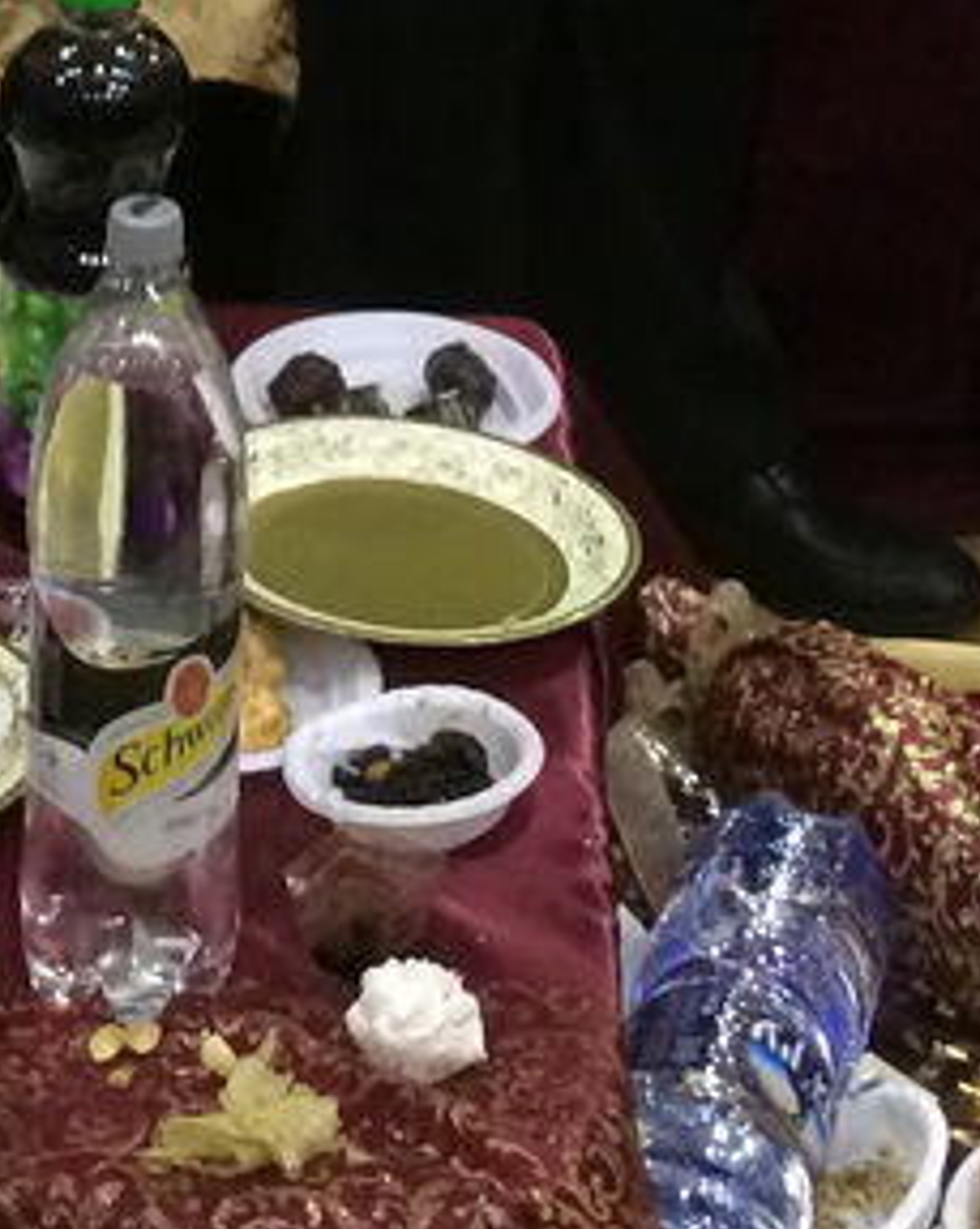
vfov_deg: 12.4
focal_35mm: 143
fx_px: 5193
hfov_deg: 10.8
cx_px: 321
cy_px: -921
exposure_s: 1/30
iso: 250
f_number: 2.2
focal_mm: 4.12
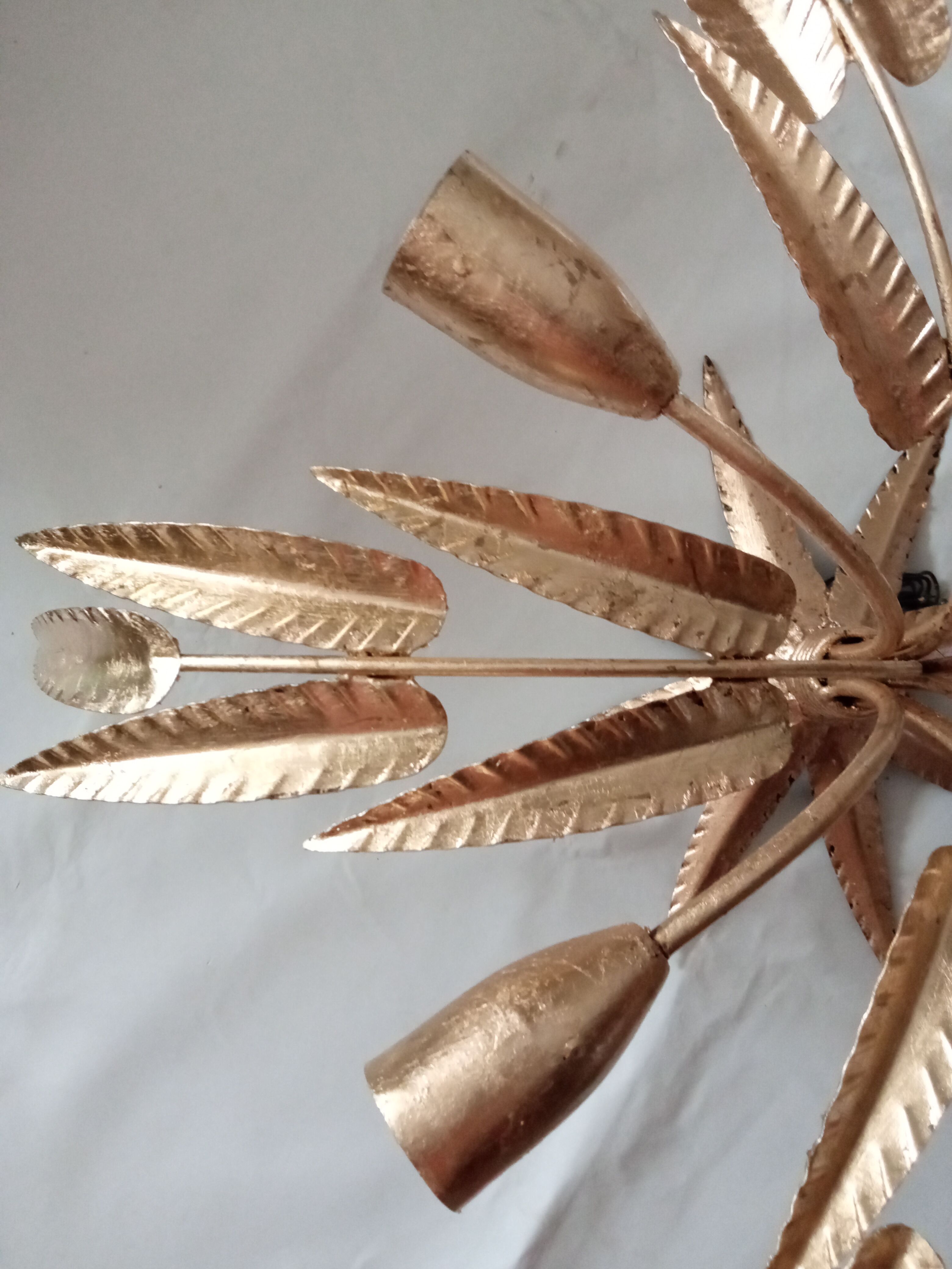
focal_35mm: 27
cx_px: 476
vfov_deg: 65.3
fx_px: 990
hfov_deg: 51.4
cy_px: 634
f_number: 2.2
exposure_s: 1/20
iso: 931
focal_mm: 3.79
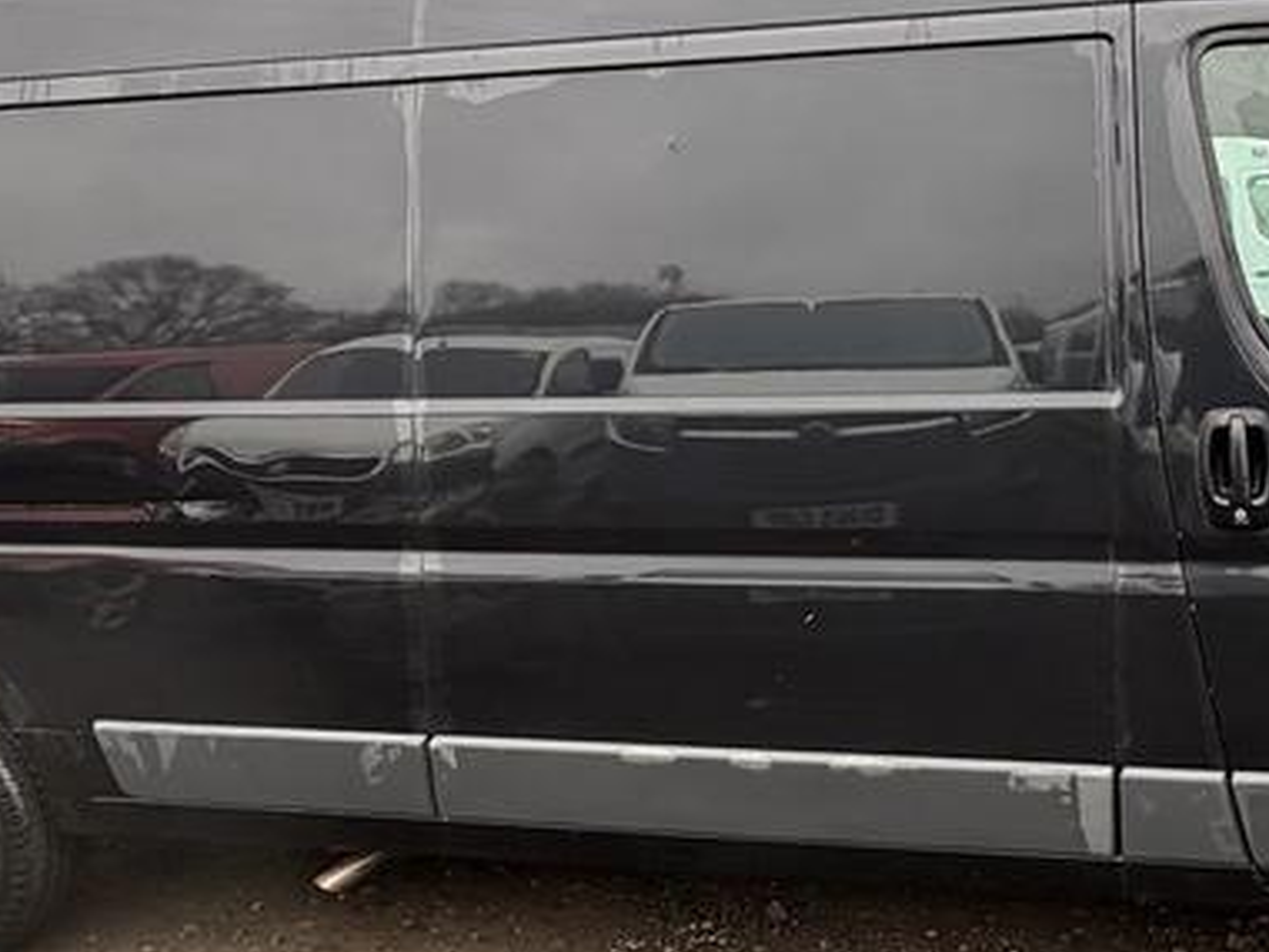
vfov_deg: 42.1
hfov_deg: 53.9
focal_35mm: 33
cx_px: 878
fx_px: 1210
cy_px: 287
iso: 64
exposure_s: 1/139
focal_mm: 2.22
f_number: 2.2
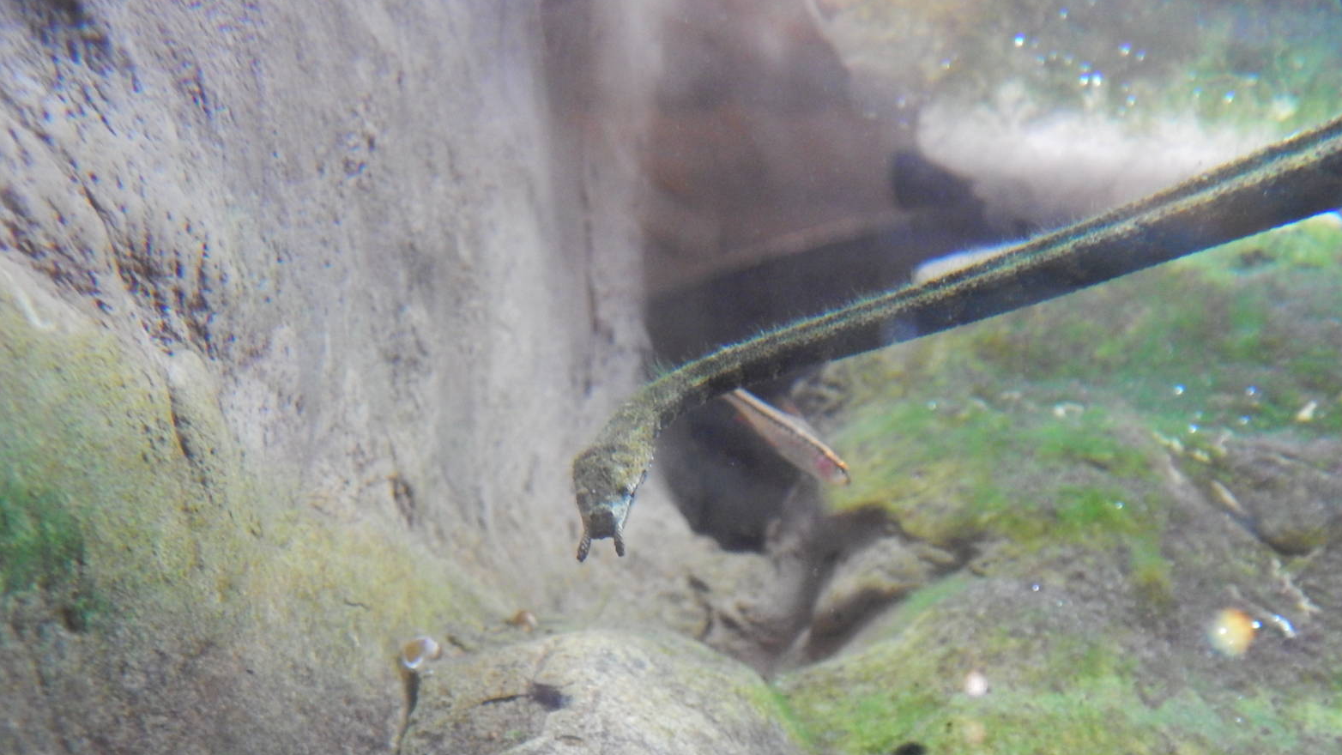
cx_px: 672
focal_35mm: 39
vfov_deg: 30.3
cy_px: 468
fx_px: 1388
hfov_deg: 51.6
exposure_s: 1/8
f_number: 3.3
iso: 640
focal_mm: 6.1
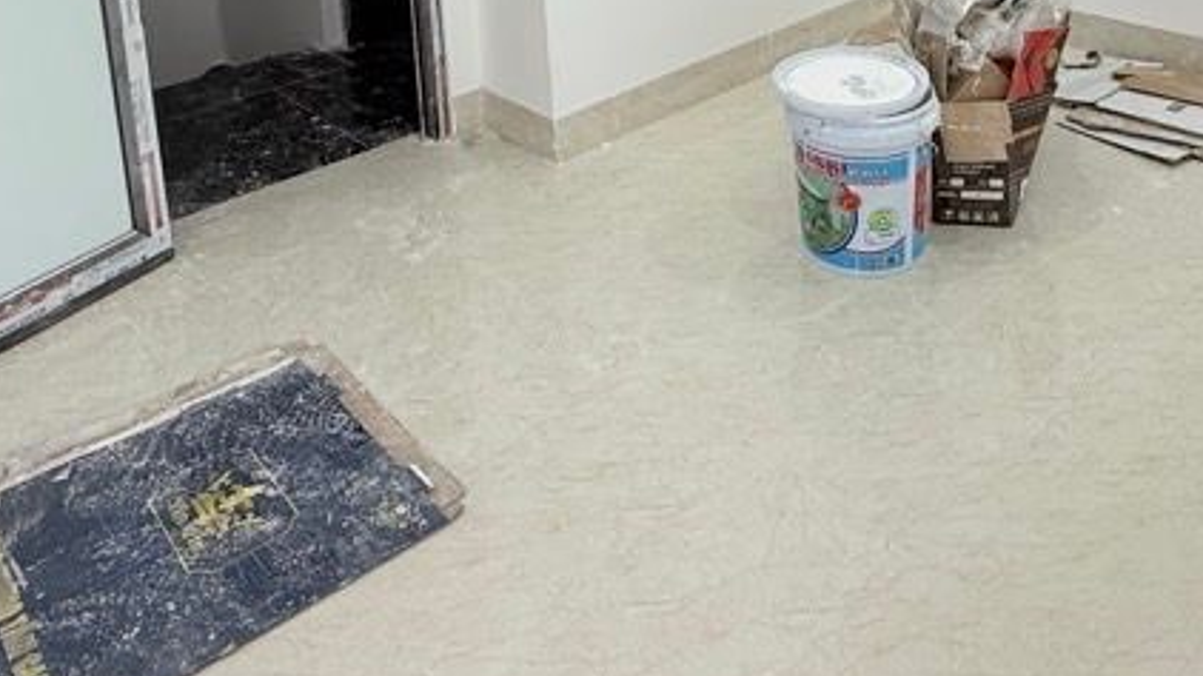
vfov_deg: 27.7
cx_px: 661
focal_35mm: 37
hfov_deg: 53.9
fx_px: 1180
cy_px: -154
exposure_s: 1/99
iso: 100
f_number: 2.2
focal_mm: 2.22
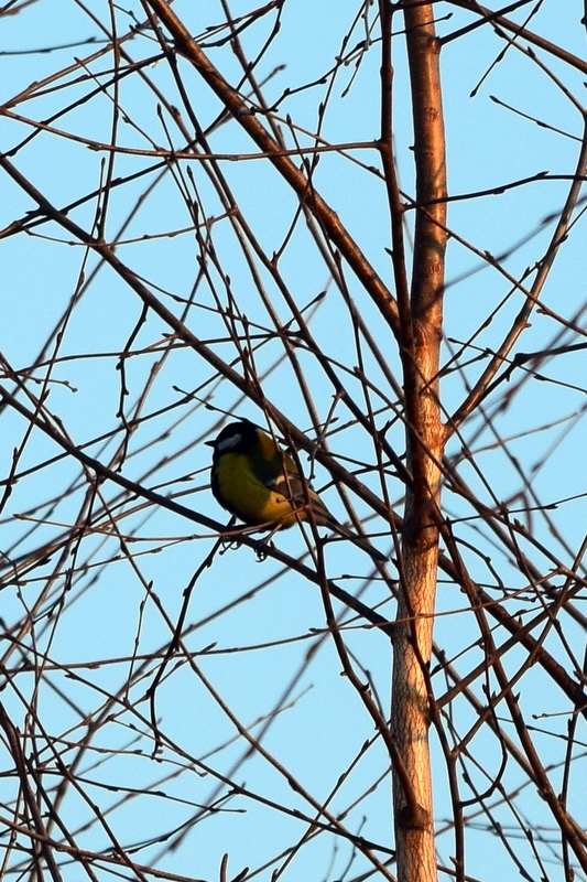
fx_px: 6606
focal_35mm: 270
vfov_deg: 7.6
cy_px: 441
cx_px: 294
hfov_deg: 5.1
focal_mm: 180
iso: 400
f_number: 11
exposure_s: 1/400
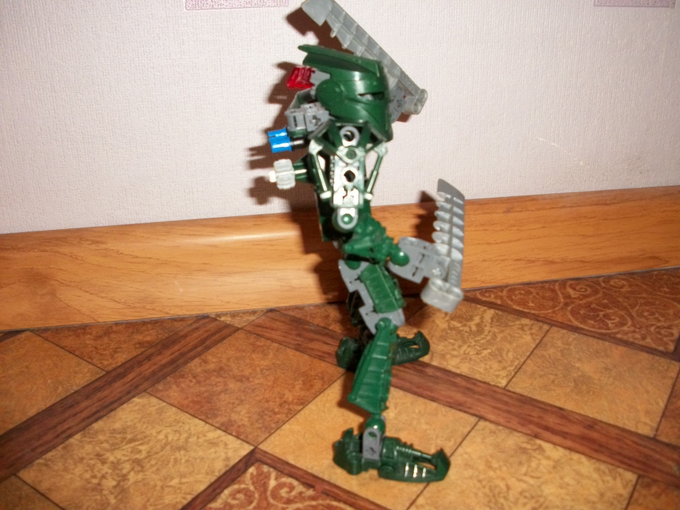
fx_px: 688
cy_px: 255
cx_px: 340
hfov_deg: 52.6
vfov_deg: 40.7
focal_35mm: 35
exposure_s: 1/125
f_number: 3.1
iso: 250
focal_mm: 6.3
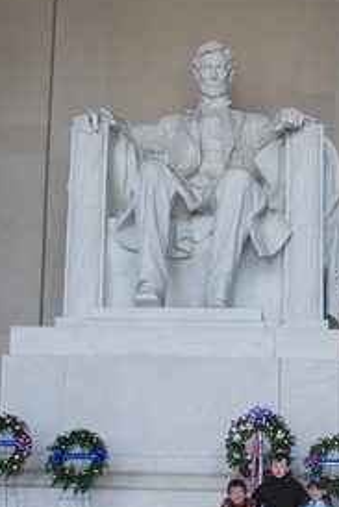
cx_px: 262
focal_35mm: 63
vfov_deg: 31.5
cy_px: 357
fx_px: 889
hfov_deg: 21.4
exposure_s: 1/80
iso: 200
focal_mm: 24
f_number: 4.5
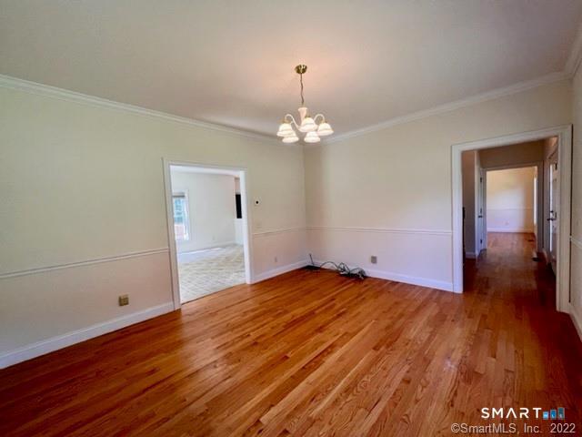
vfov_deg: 89.9
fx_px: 219
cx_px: 291
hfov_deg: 106.2
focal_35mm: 13
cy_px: 218
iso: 80
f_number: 1.8
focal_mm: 1.57
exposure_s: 1/120
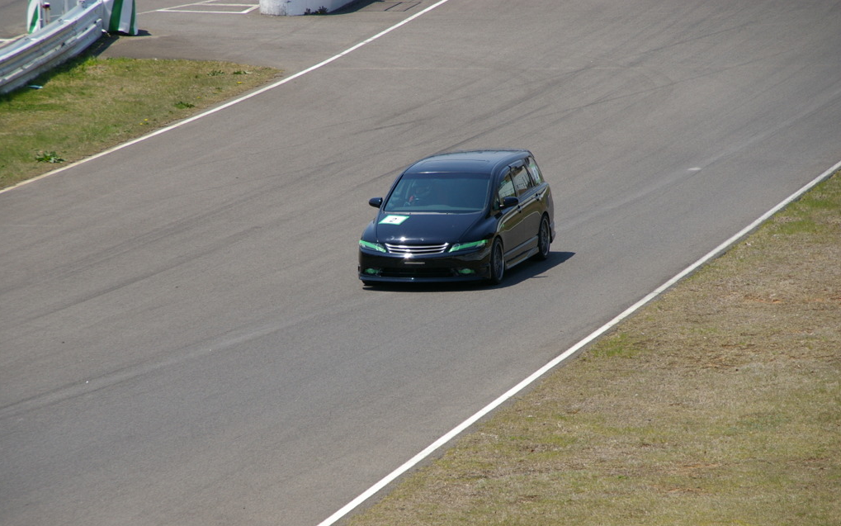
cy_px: 281
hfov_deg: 8.0
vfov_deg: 5.0
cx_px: 419
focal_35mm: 261
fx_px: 5982
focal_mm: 170
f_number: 9.5
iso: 200
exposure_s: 1/350
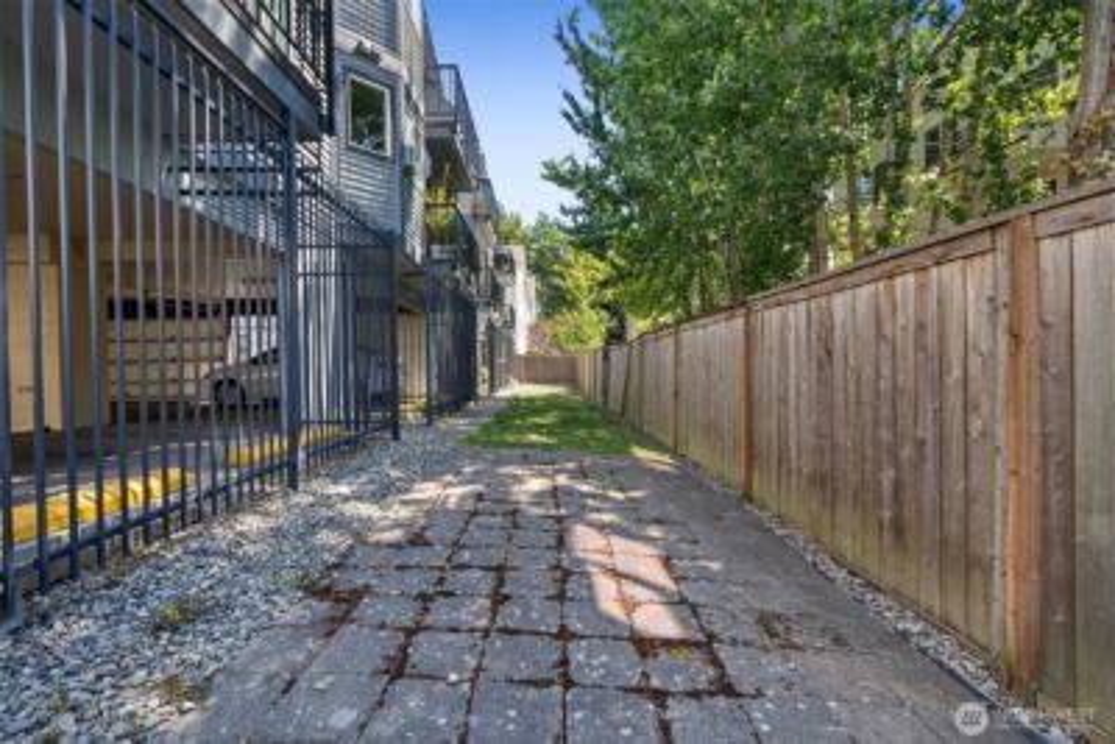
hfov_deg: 96.7
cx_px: 558
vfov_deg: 73.8
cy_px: 372
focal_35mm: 16
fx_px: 496
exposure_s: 1/40
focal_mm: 16
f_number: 7.1
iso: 200
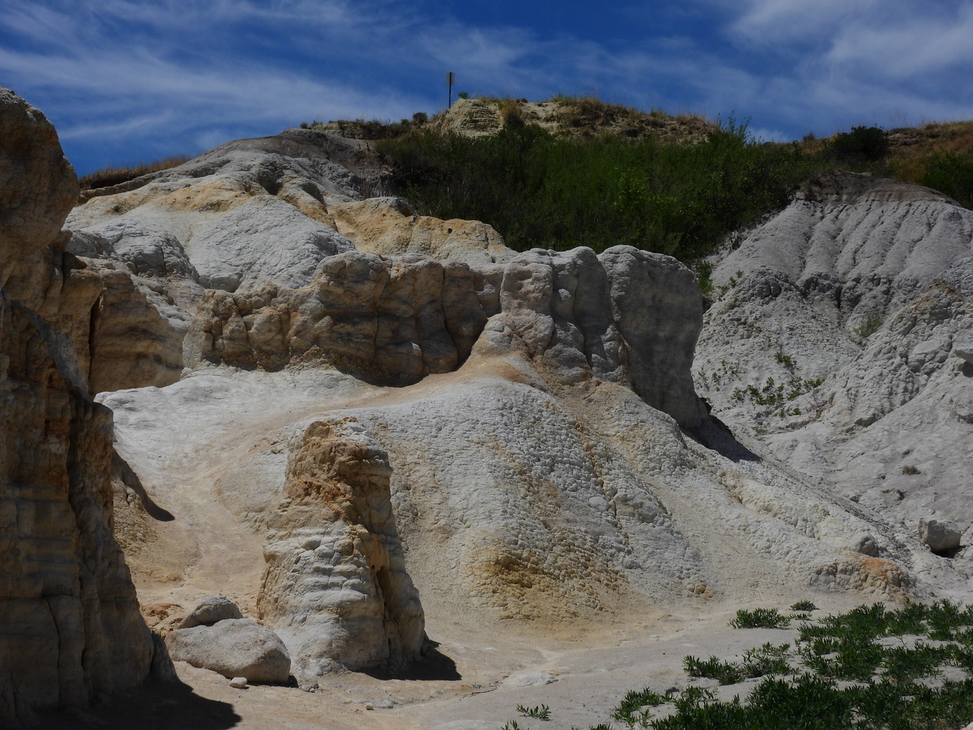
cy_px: 365
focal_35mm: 75
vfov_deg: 19.6
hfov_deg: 26.0
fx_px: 2108
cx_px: 486
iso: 100
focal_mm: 13.4
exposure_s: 1/1600
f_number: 6.3
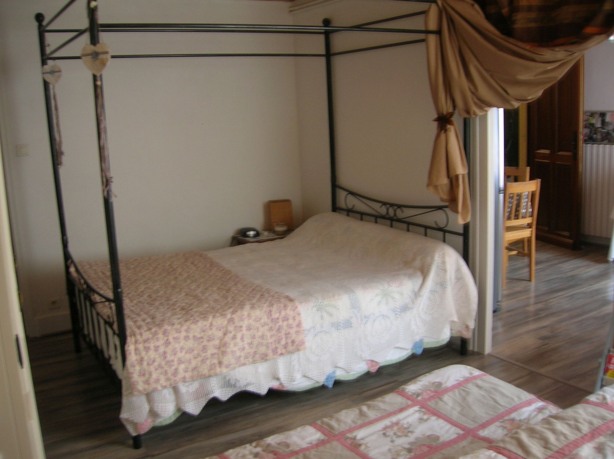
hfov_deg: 54.0
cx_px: 307
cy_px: 230
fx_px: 603
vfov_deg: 41.7
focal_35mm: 34
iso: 50
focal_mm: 5.7
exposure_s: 1/5
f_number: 2.9
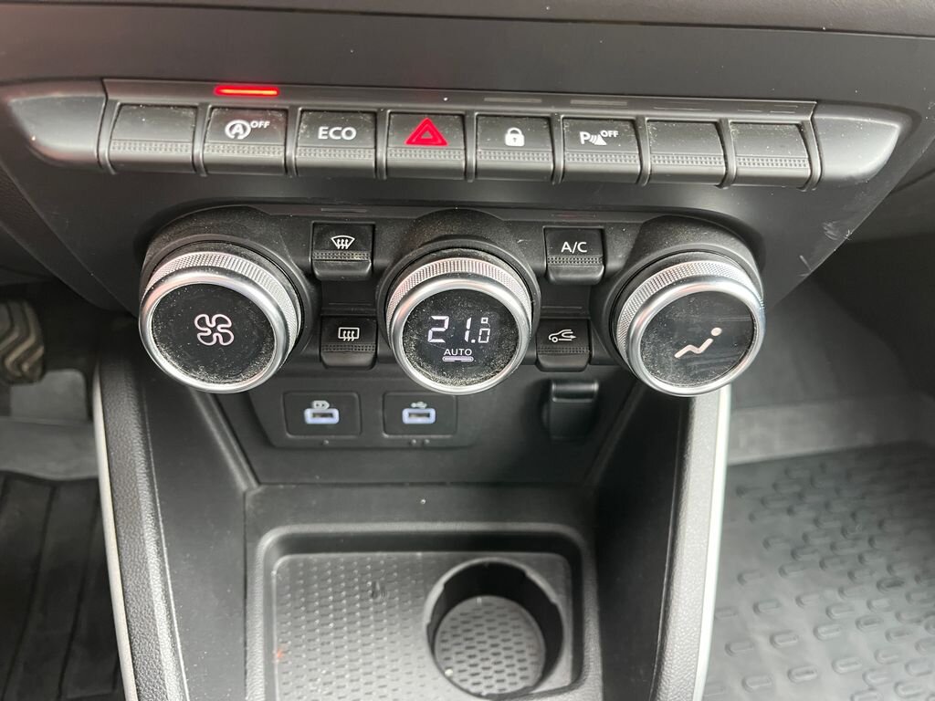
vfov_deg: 53.1
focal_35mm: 26
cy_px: 350
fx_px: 702
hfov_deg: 67.3
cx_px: 468
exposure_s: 1/60
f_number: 1.6
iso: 250
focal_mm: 5.1
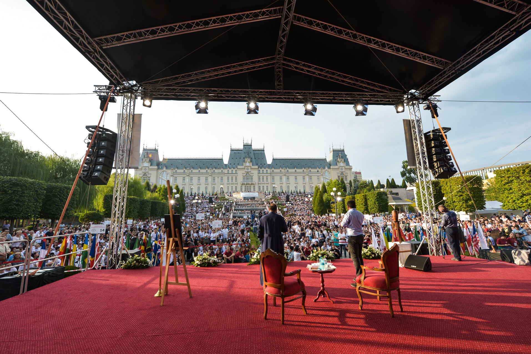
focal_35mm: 14
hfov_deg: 104.3
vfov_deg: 81.2
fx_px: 206
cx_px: 266
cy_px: 177
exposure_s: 1/100
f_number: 7.1
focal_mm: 14
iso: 100
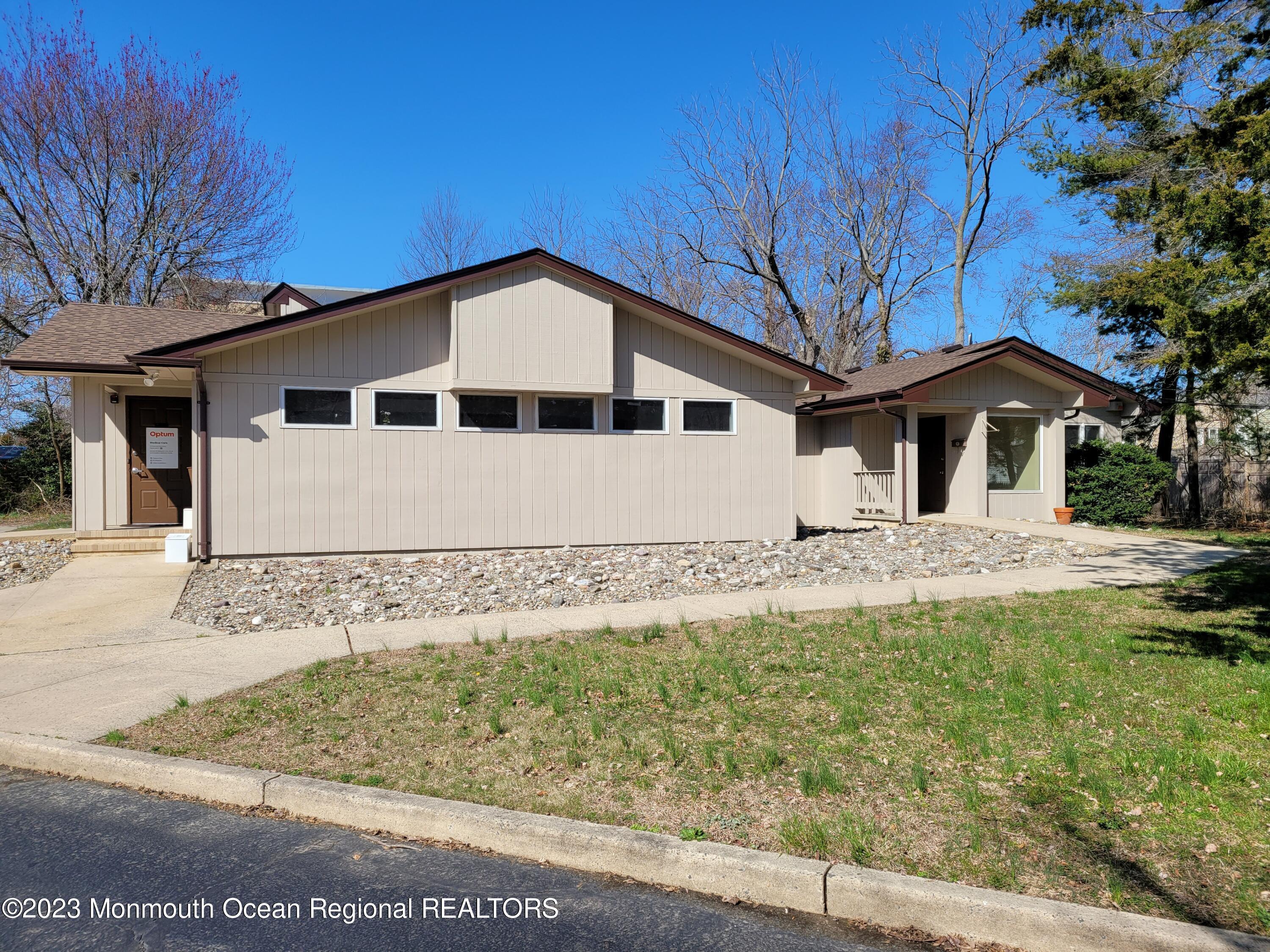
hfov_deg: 67.3
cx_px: 635
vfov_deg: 53.1
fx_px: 954
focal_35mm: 26
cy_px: 476
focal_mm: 5.4
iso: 40
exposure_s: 1/2497
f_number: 1.8
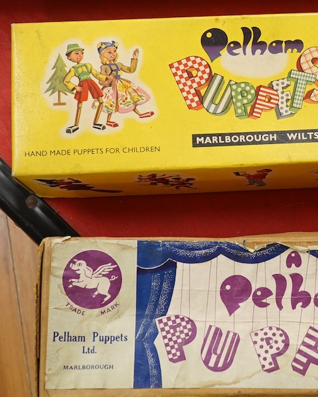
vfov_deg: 24.1
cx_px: 278
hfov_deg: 19.1
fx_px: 929
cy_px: 193
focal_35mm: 79
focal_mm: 30
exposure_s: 1/100
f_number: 9
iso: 2000
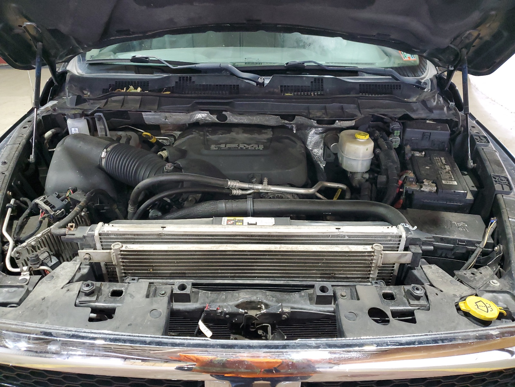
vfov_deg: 53.1
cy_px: 194
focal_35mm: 26
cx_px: 258
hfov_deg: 67.3
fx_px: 387
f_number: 1.5
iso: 300
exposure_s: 1/60.2
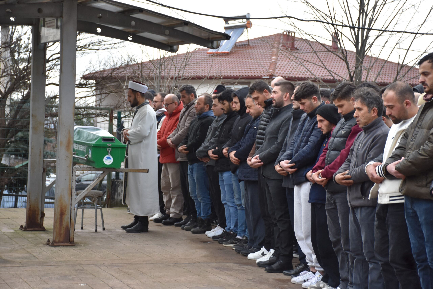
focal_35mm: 93
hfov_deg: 21.9
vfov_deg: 14.7
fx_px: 1119
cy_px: 144
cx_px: 216
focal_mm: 62
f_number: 5
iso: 800
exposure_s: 1/100
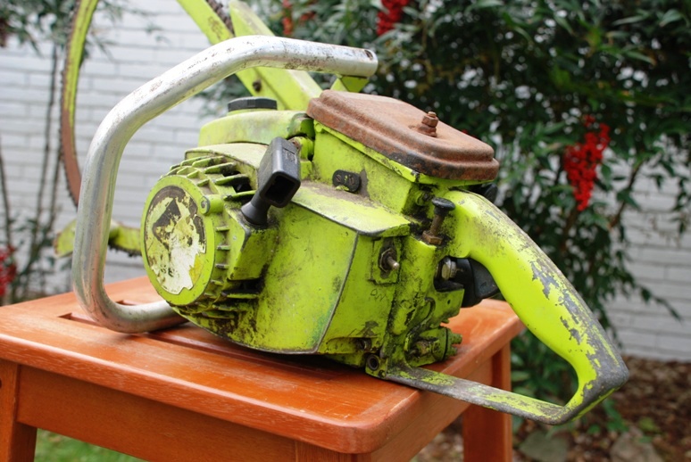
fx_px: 749
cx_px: 346
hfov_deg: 49.5
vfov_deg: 34.3
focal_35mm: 39
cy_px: 231
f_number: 5.6
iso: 200
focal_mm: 26
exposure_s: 1/125
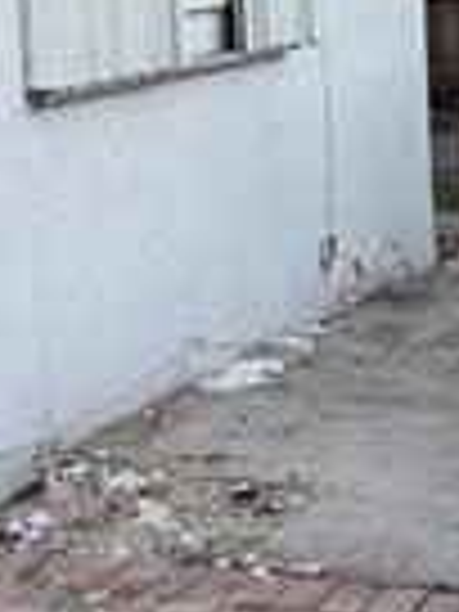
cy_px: 140
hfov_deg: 13.9
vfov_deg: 18.4
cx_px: 360
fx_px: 1874
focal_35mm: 106
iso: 160
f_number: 1.78
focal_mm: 6.76
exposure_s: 1/121
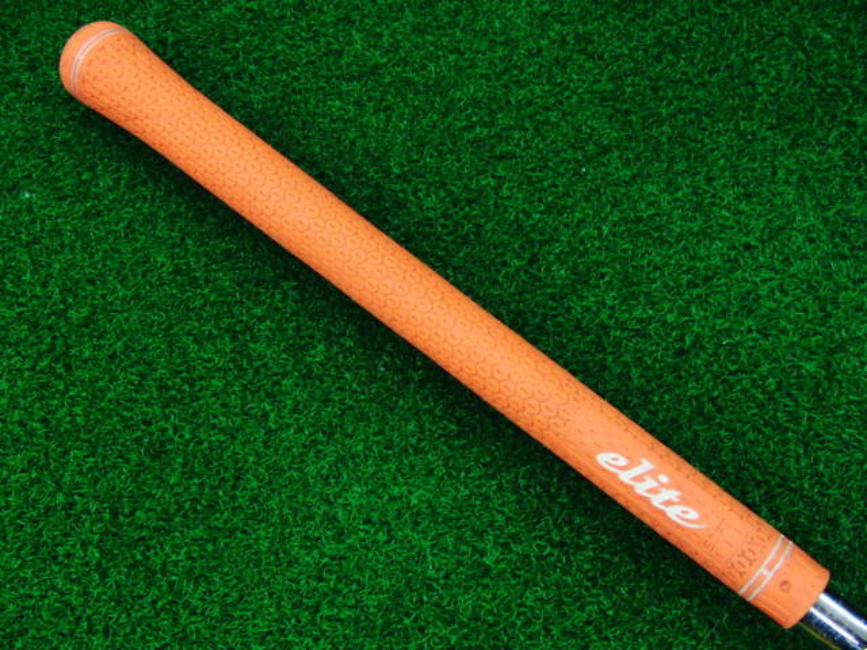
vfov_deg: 38.7
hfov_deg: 50.1
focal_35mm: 37
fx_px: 927
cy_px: 325
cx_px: 434
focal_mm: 6.42
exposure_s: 1/60
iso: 400
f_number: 3.6
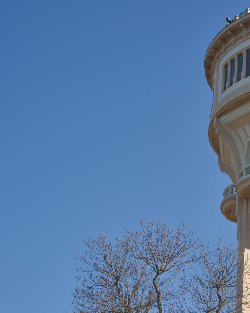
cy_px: 221
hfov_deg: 15.6
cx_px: 249
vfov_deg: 19.7
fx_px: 897
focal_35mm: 97
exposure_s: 1/400
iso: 100
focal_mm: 26
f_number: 5.6
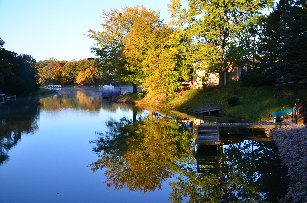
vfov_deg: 35.3
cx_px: 154
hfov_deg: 51.4
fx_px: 319
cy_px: 102
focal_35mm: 38
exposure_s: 1/160
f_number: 6.3
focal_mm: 25
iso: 200
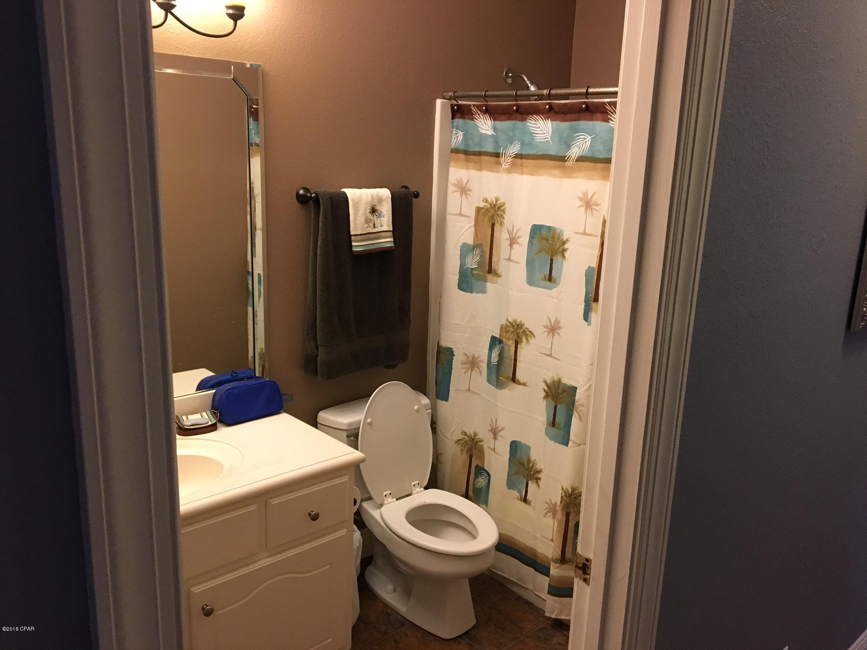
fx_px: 726
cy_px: 325
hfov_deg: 61.7
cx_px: 434
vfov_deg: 48.2
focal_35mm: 29
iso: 160
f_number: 2.2
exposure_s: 1/30
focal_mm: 4.15
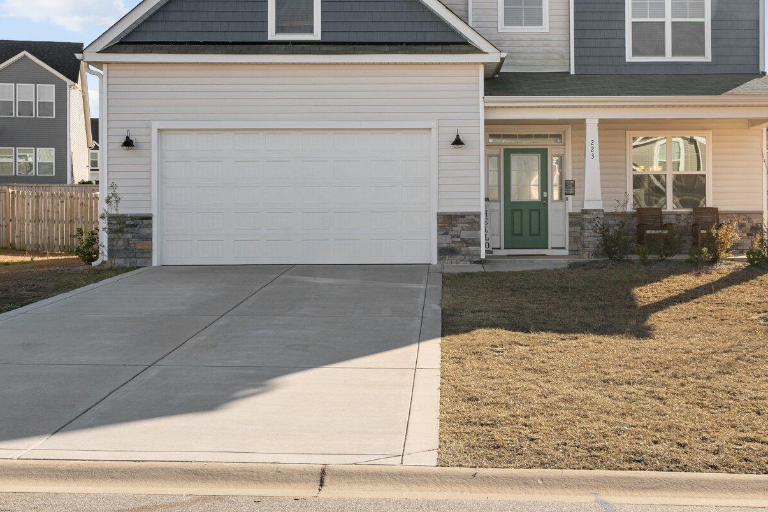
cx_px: 481
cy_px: 157
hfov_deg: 38.6
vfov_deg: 26.3
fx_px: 1088
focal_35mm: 51
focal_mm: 30
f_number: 8
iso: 320
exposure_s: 1/250
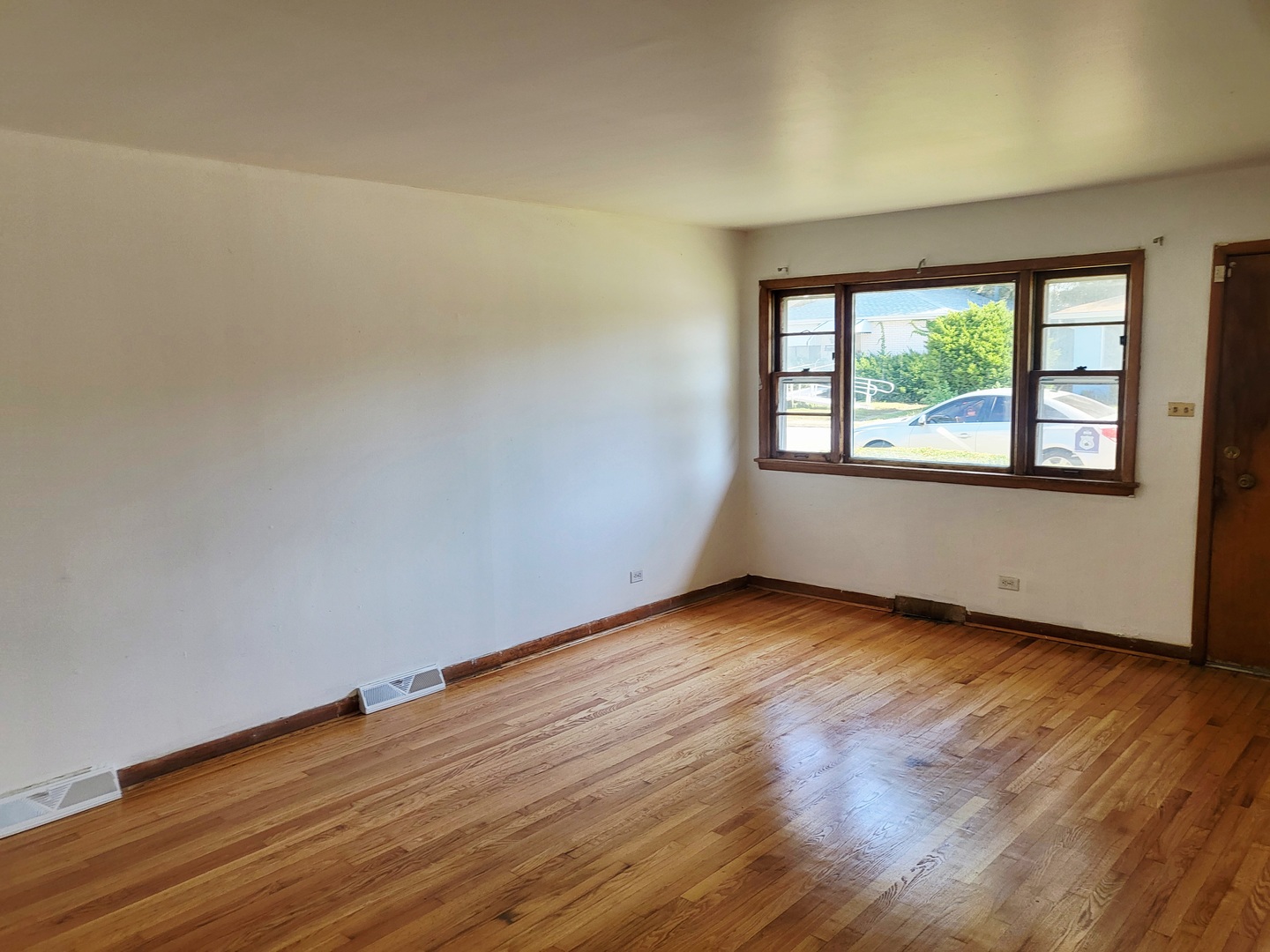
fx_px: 954
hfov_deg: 67.3
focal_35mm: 26
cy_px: 476
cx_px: 635
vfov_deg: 53.1
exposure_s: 1/120
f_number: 1.8
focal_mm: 4.25
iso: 64
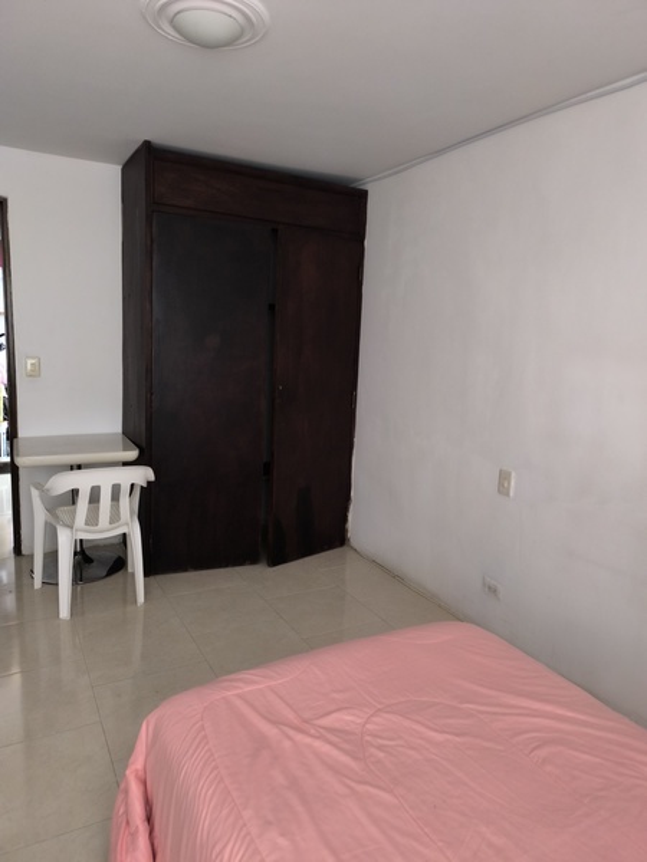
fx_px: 573
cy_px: 431
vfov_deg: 73.9
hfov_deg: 58.9
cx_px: 324
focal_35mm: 23
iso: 4000
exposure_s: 1/24
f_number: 1.65
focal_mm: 6.14
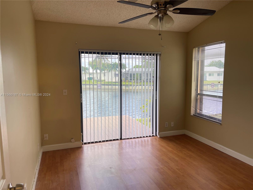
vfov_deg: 54.9
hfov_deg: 69.4
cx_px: 126
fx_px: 183
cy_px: 95
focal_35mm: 25
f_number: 1.6
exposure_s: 1/120
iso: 32
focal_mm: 5.1
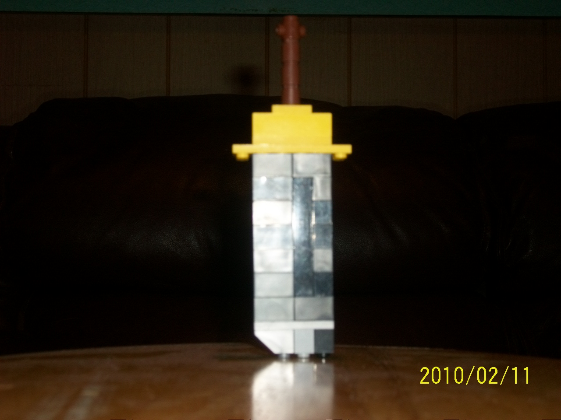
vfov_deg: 23.7
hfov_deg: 31.2
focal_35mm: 62
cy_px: 210
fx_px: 1005
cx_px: 280
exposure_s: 1/50
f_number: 4.1
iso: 80
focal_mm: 11
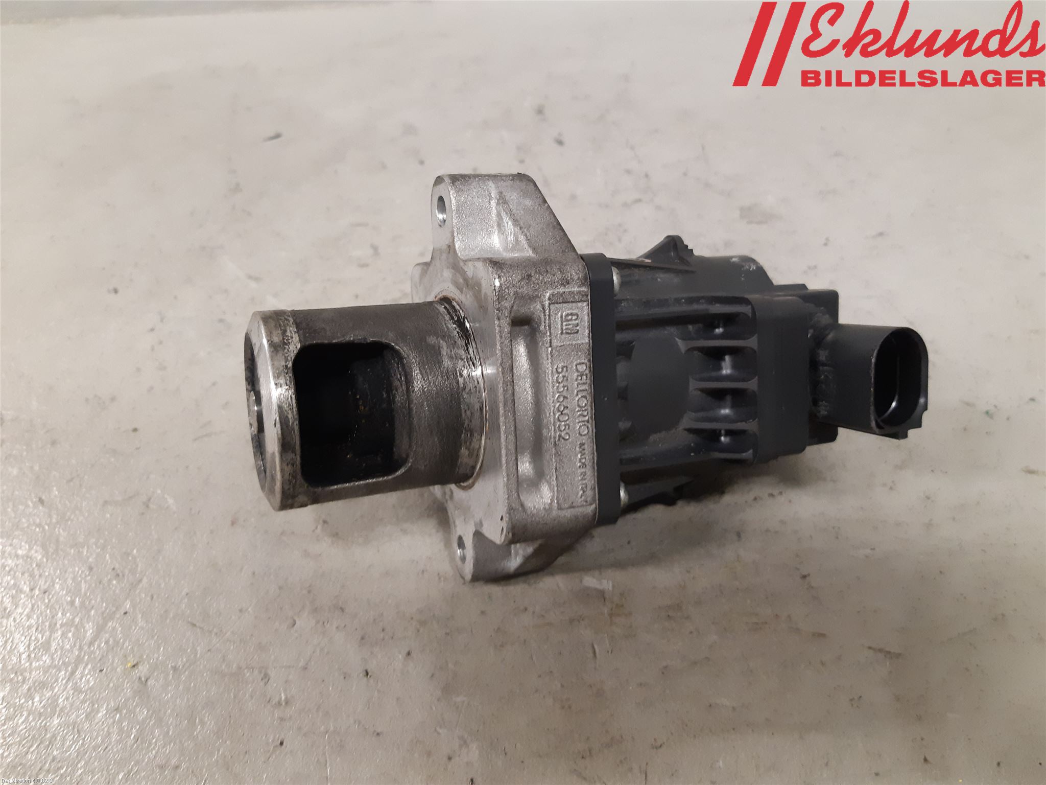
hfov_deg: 67.3
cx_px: 523
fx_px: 786
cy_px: 392
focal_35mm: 26
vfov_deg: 53.1
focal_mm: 3.93
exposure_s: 1/50
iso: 250
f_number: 1.7
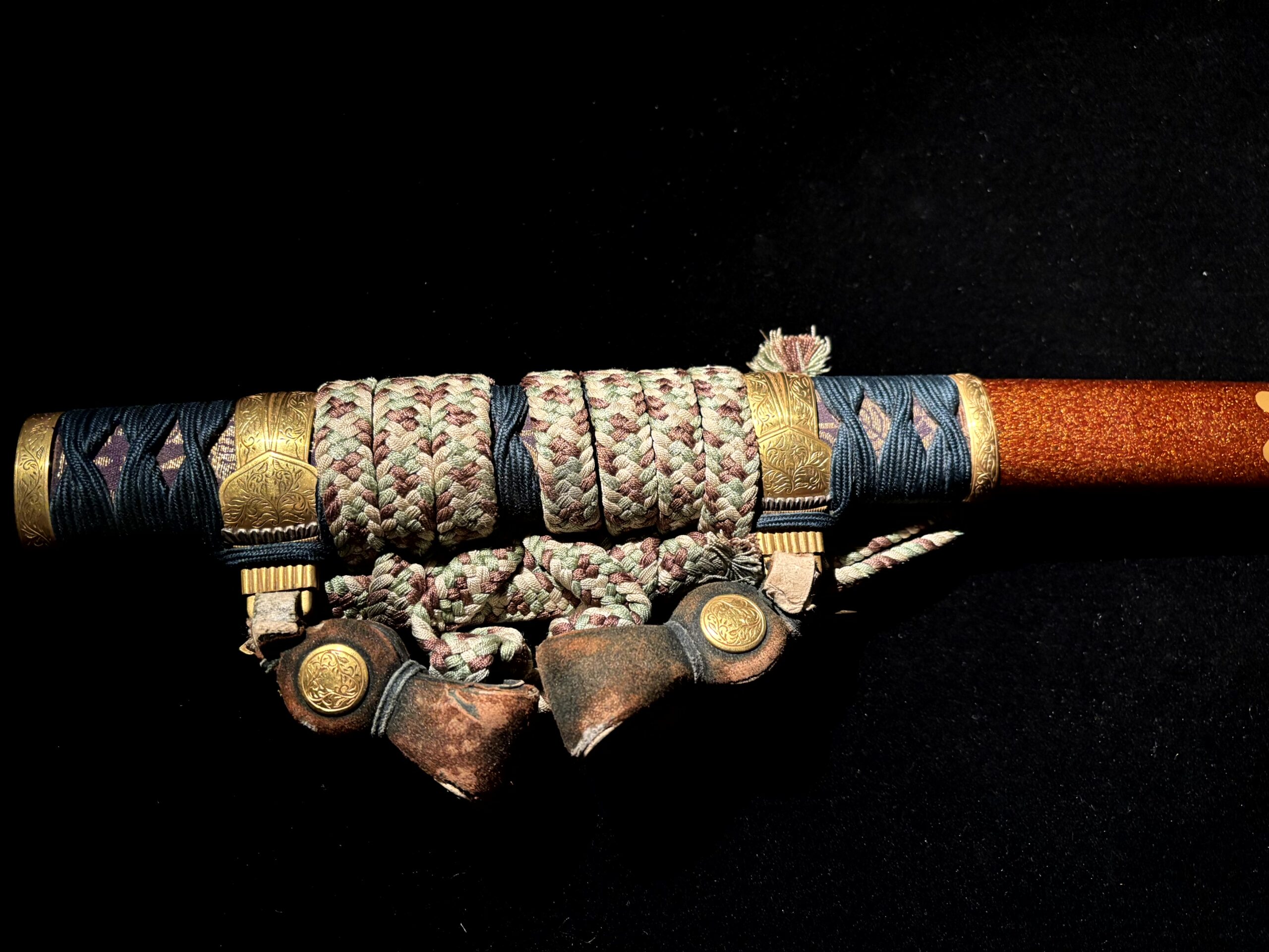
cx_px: 634
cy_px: 476
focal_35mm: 26
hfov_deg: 67.3
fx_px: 953
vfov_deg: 53.1
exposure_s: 1/46
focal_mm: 5.96
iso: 500
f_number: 1.6
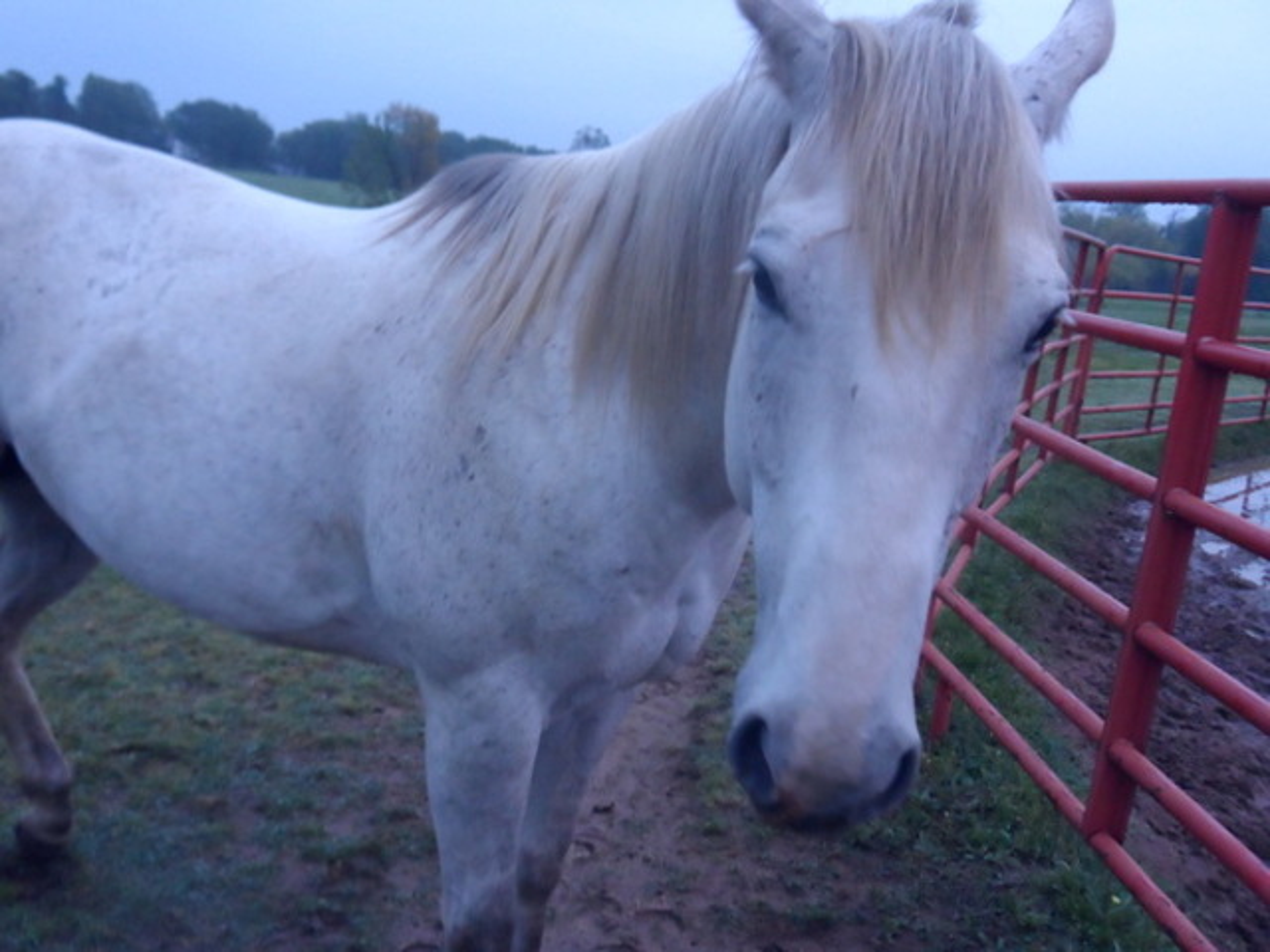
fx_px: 1284
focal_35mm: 35
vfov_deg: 40.7
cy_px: 476
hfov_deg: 52.6
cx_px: 635
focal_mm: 6.5
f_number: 3.5
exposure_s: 1/20
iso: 400
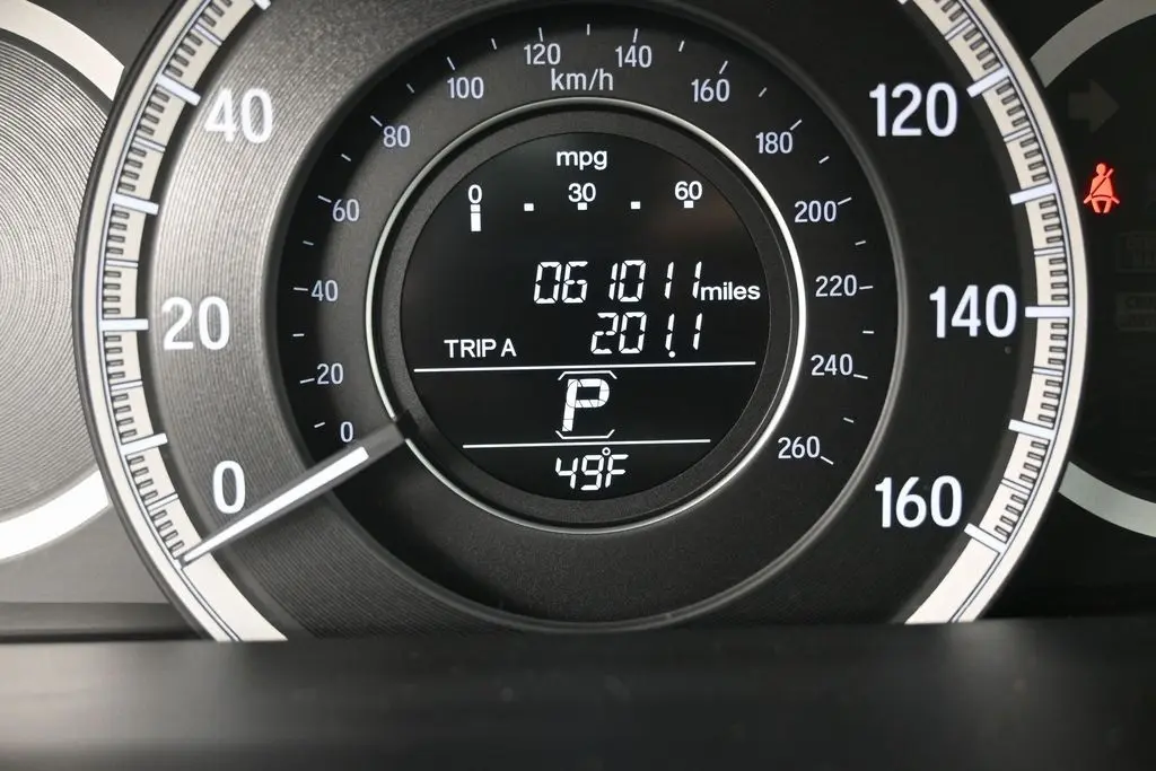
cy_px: 386
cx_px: 578
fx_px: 1204
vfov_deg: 35.5
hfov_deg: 51.3
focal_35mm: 38
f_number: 4.2
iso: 3200
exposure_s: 1/125
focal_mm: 25
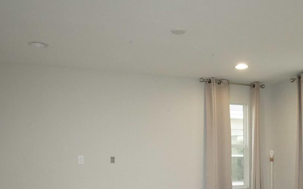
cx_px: 193
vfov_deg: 30.6
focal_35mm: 40
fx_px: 330
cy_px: 169
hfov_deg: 48.7
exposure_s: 1/60
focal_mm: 20
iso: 12800
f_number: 22
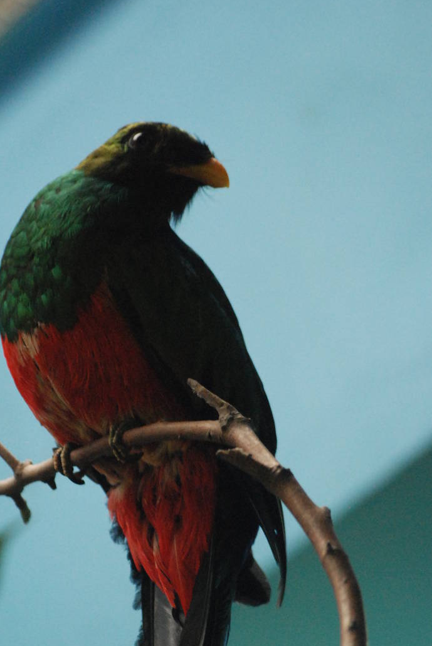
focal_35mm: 455
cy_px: 408
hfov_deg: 3.0
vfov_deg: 4.5
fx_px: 8161
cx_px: 190
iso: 1600
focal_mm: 195
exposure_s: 1/160
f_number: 4.8
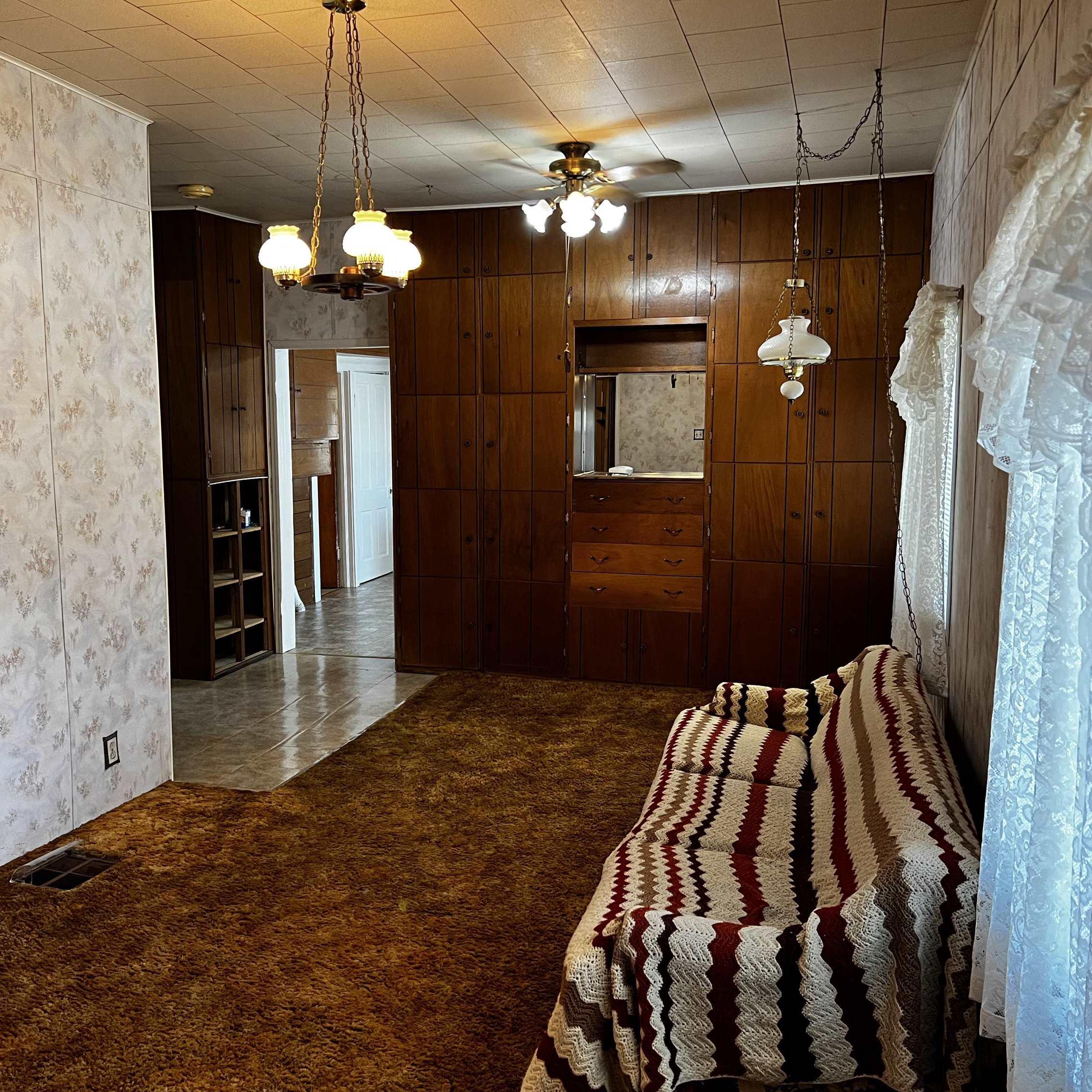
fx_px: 1106
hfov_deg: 52.4
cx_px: 493
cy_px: 547
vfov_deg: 52.5
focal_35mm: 31
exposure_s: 1/60
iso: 125
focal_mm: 5.7
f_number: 1.5
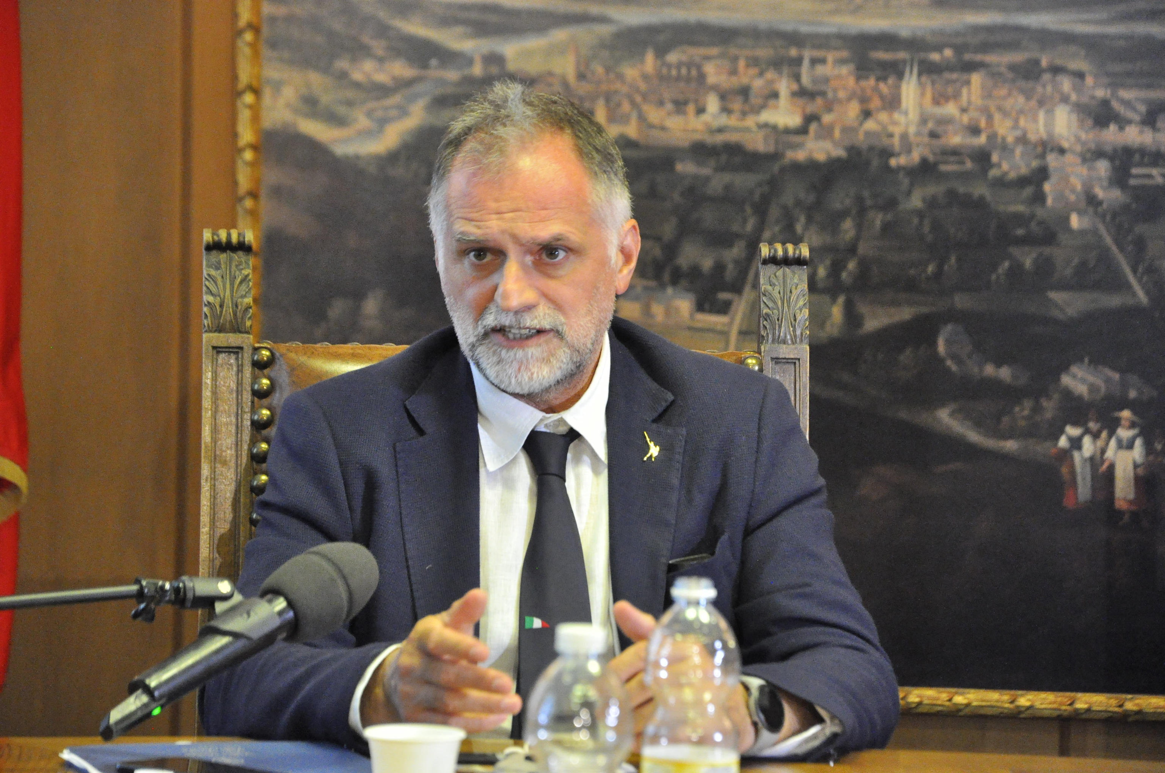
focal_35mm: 158
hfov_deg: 13.1
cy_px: 386
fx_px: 5090
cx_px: 582
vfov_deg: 8.7
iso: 2500
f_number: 5.6
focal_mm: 105
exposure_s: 1/50
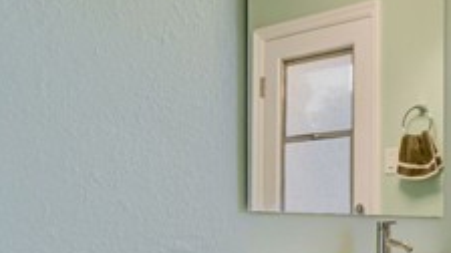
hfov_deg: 39.4
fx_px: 538
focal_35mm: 45
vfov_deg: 25.9
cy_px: 214
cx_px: 463
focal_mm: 10
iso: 800
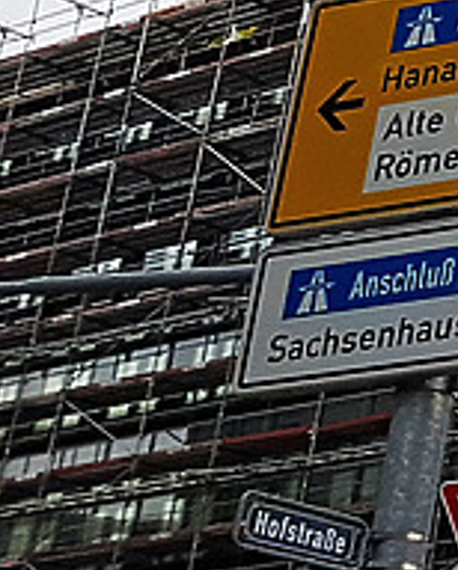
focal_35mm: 119
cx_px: 1193
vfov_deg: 15.4
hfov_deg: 10.6
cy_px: -156
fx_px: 2013
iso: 40
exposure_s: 1/132
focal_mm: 4.2
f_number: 1.7
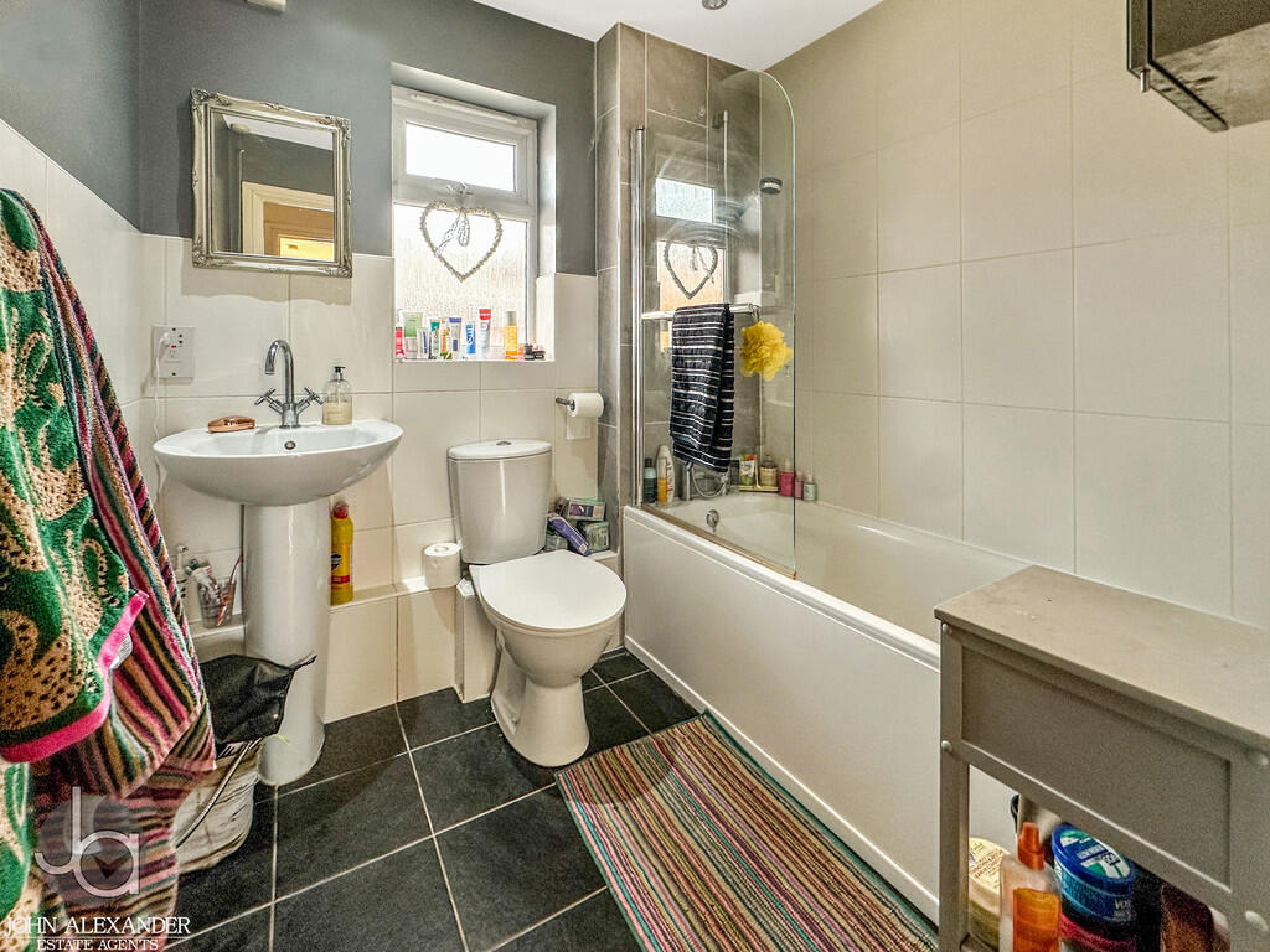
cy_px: 476
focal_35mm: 14
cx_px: 635
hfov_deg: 102.1
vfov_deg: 85.7
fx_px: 514
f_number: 2.2
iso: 64
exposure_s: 1/100
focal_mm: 2.22
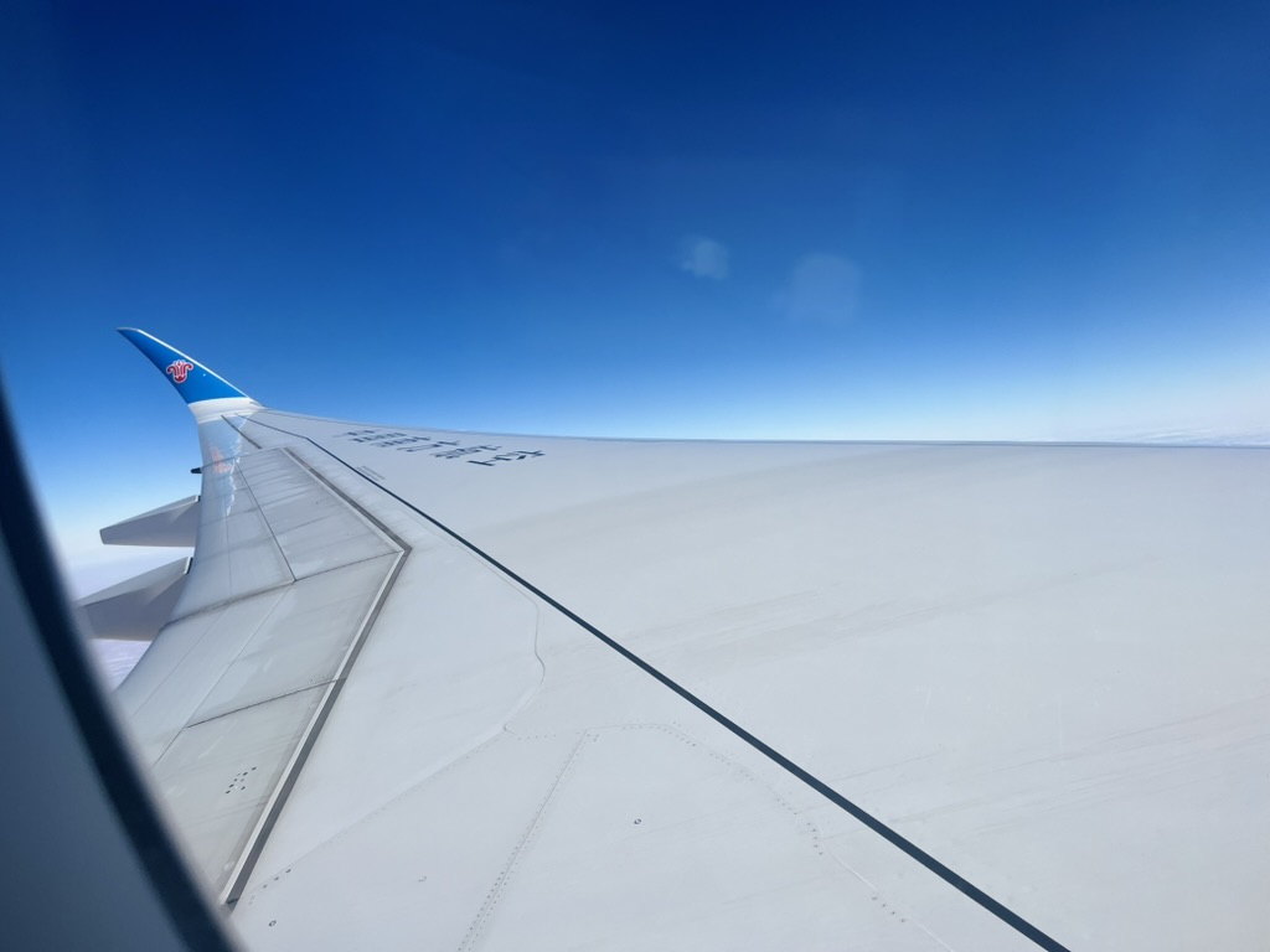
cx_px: 635
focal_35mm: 26
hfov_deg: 67.3
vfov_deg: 53.1
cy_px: 476
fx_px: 954
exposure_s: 1/5319
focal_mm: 5.1
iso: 50
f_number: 1.6
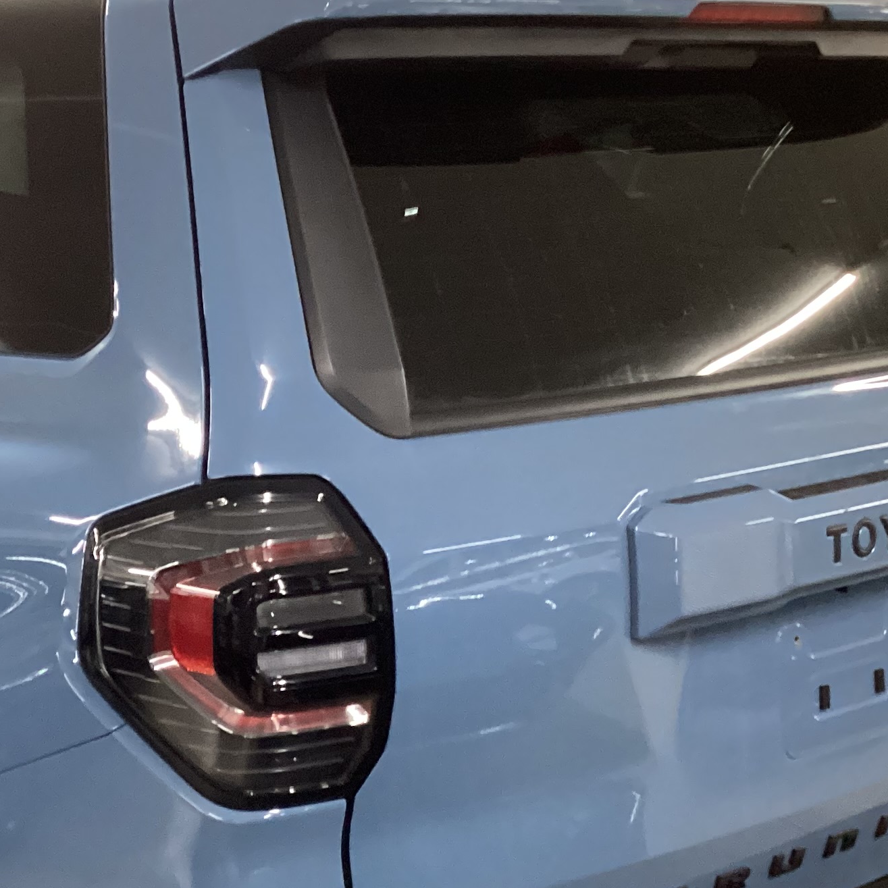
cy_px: 585
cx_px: 124
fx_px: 1974
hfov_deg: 24.8
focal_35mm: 68
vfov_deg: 25.2
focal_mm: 3.3
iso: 400
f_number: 2.4
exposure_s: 1/40
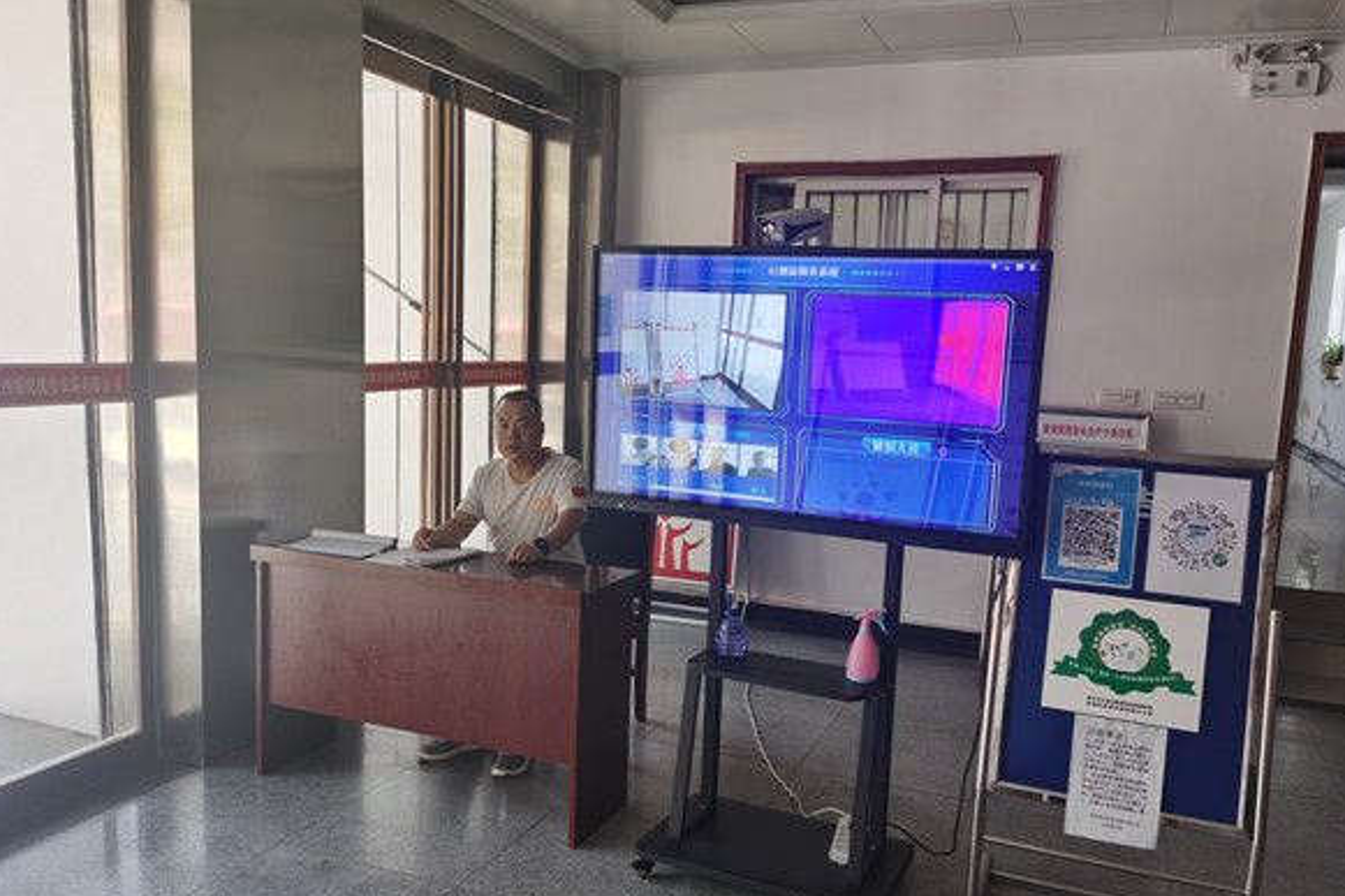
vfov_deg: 44.9
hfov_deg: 63.7
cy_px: 482
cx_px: 685
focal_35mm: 29
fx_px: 1083
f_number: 1.6
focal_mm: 5.56
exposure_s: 1/100
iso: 100
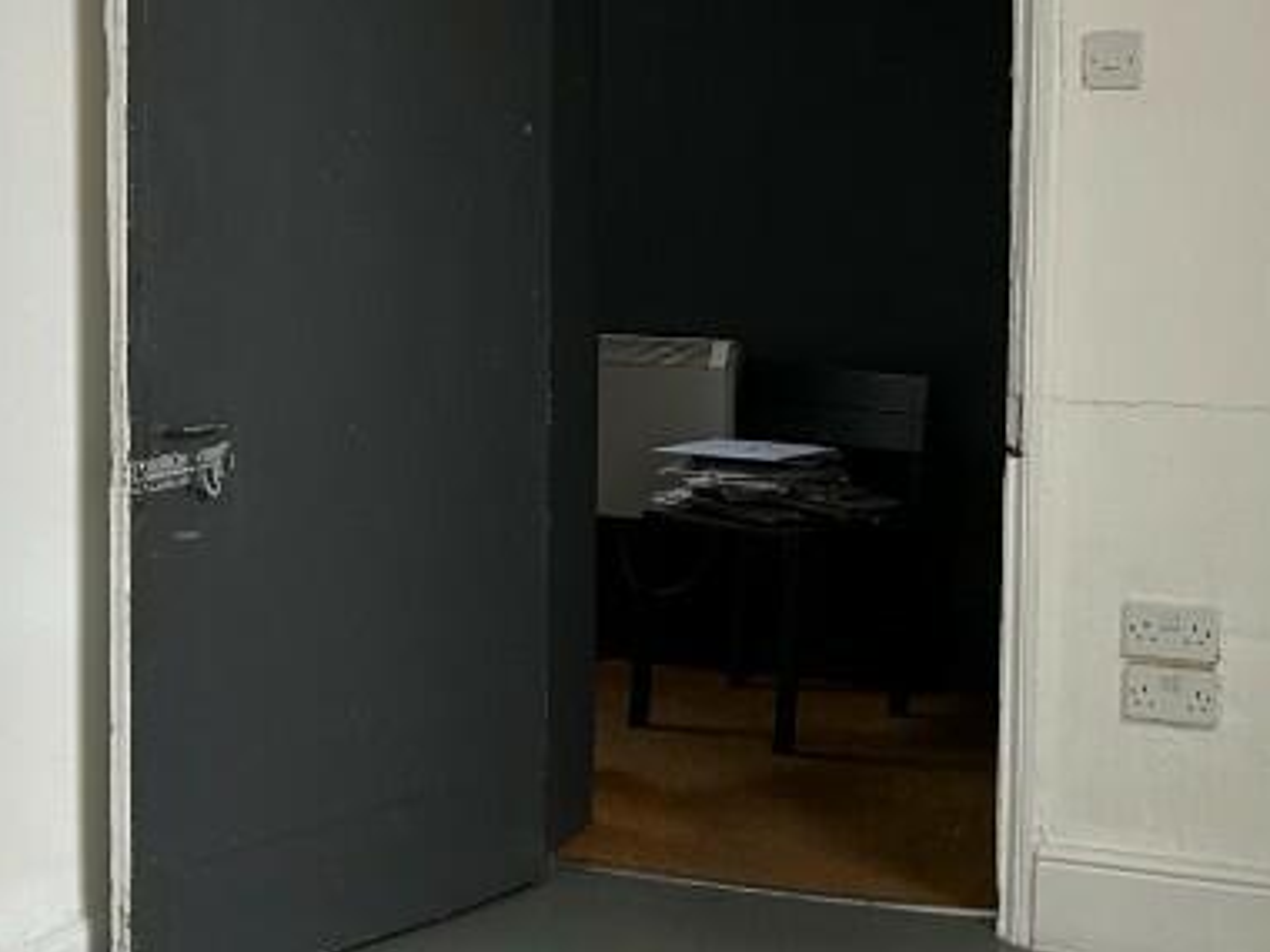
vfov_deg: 20.9
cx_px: 932
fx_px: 2568
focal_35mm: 70
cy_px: 264
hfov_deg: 27.4
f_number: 1.5
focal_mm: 5.7
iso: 160
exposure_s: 1/50
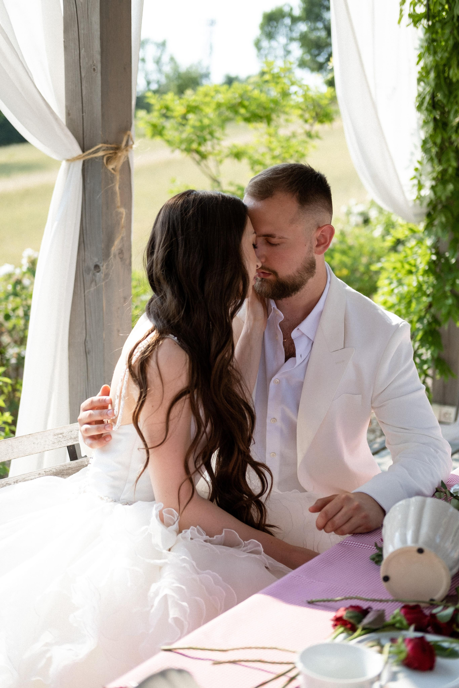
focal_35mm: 53
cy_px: 344
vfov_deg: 37.5
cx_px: 230
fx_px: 1014
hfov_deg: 25.5
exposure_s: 1/2400
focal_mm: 35
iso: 160
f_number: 2
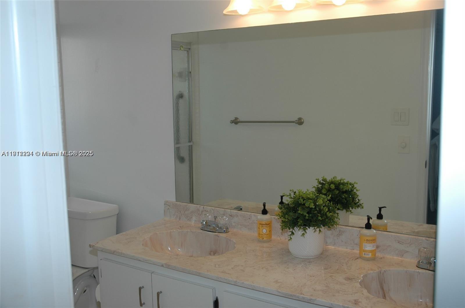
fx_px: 484
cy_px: 154
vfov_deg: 35.4
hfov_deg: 51.3
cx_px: 232
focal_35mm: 38
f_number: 5.6
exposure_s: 1/125
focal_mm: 25
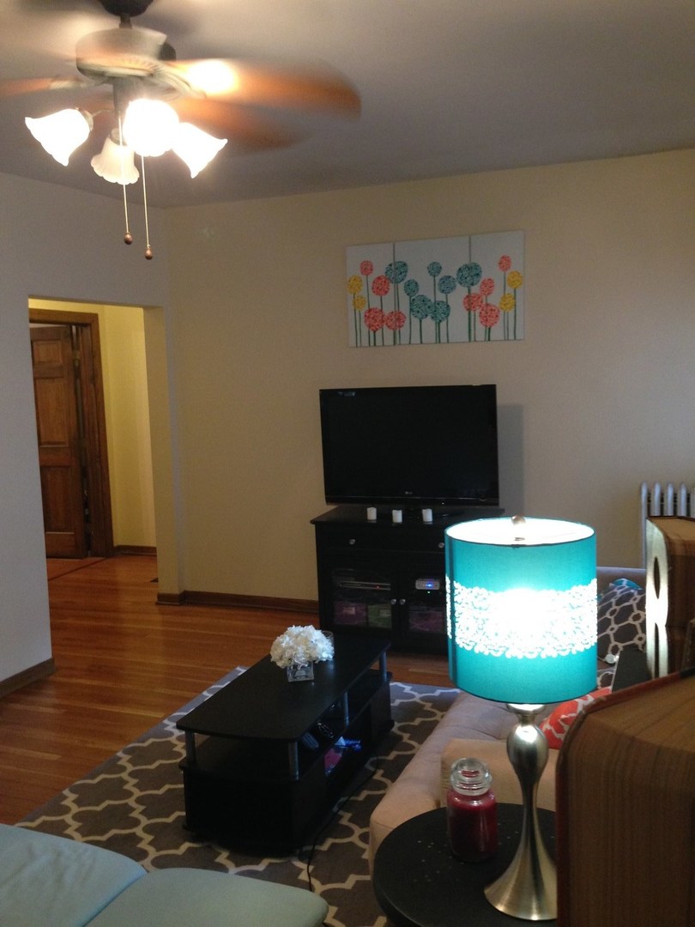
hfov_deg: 42.9
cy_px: 464
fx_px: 883
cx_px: 348
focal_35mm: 33
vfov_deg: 55.4
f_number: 2.4
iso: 200
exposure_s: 1/20
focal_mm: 4.12
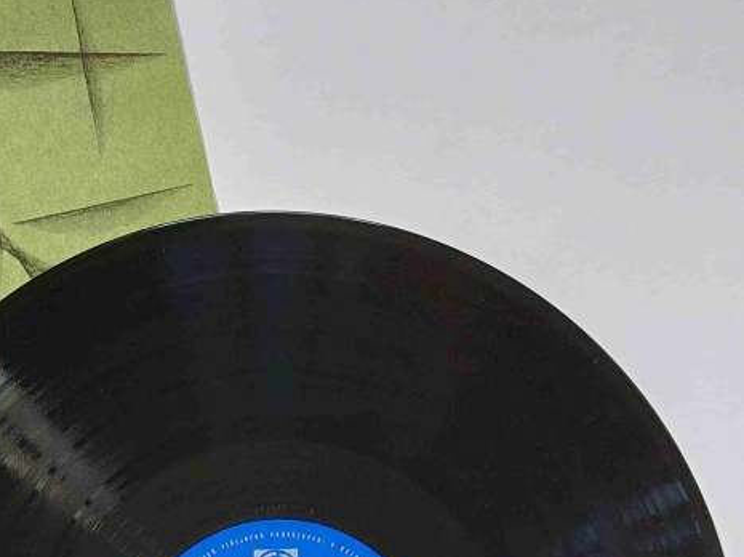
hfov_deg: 28.9
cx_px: -27
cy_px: 507
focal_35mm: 62
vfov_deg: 23.0
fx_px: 1332
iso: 160
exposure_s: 1/60
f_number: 1.8
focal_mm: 5.23
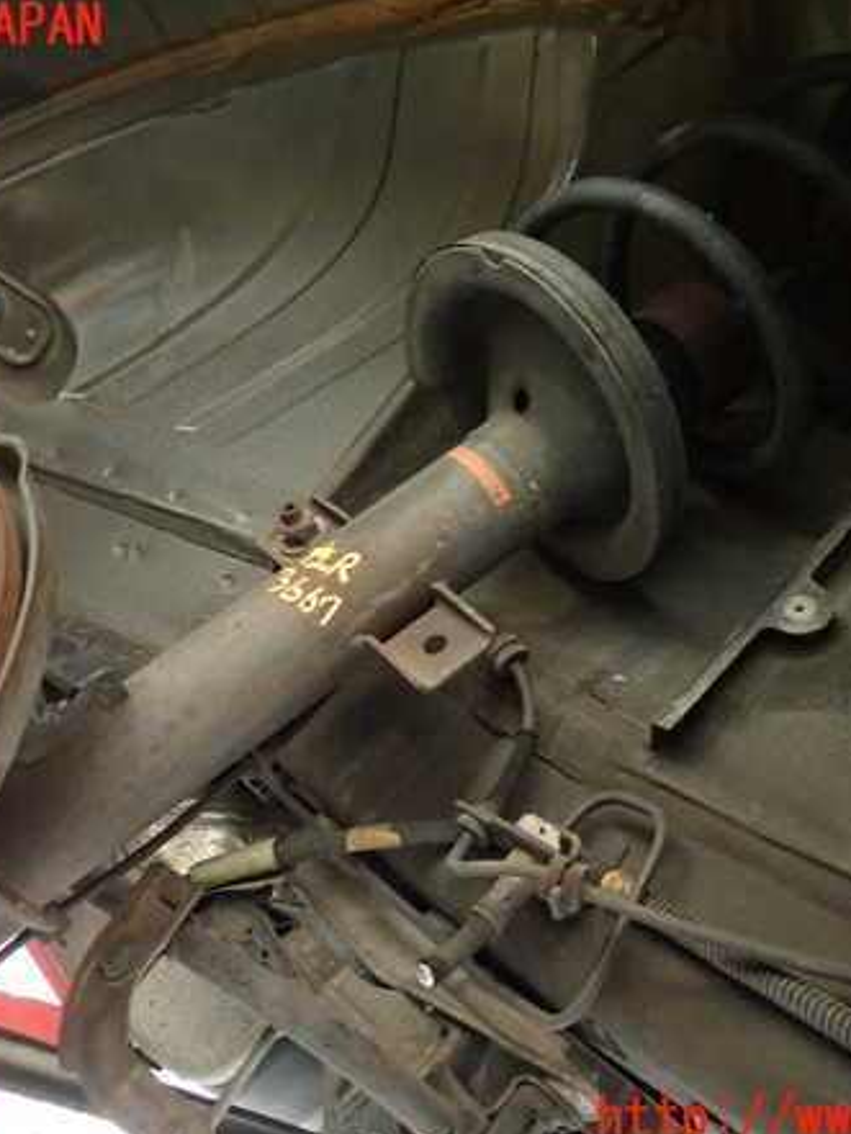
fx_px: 1114
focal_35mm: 34
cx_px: 406
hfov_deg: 41.8
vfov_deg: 53.9
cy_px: 573
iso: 800
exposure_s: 1/30
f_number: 2
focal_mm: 4.5
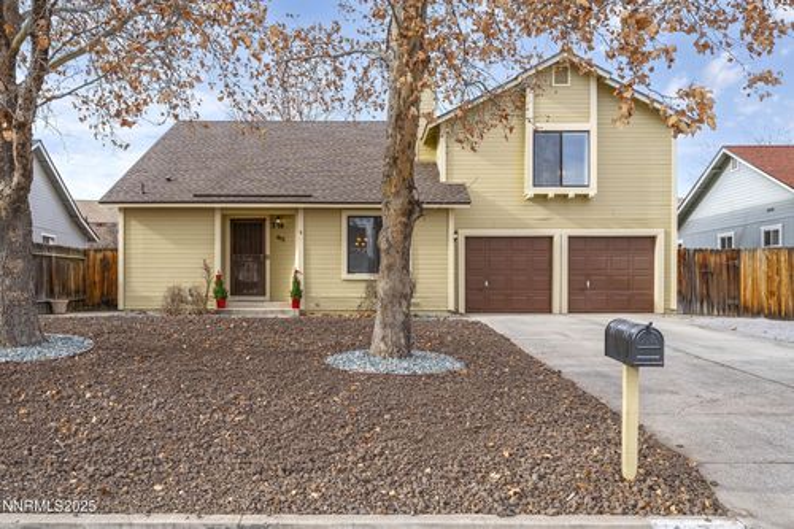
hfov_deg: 63.7
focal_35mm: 29
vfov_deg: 44.9
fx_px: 639
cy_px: 264
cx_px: 397
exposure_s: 1/320
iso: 250
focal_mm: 29
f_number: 8
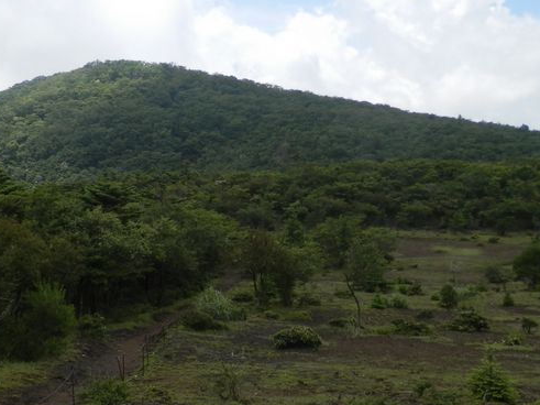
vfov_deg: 32.8
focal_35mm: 44
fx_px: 686
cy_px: 233
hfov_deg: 42.9
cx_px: 250
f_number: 9
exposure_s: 1/125
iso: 80
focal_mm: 5
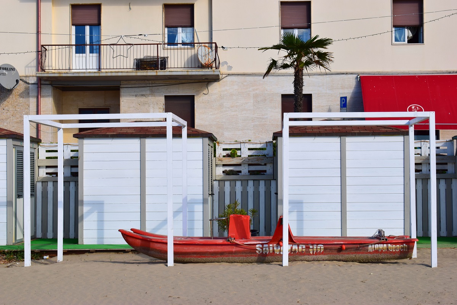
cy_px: 152
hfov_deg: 28.1
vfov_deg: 18.9
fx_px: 914
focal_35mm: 72
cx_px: 228
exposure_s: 1/100
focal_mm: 48
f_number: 14
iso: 100
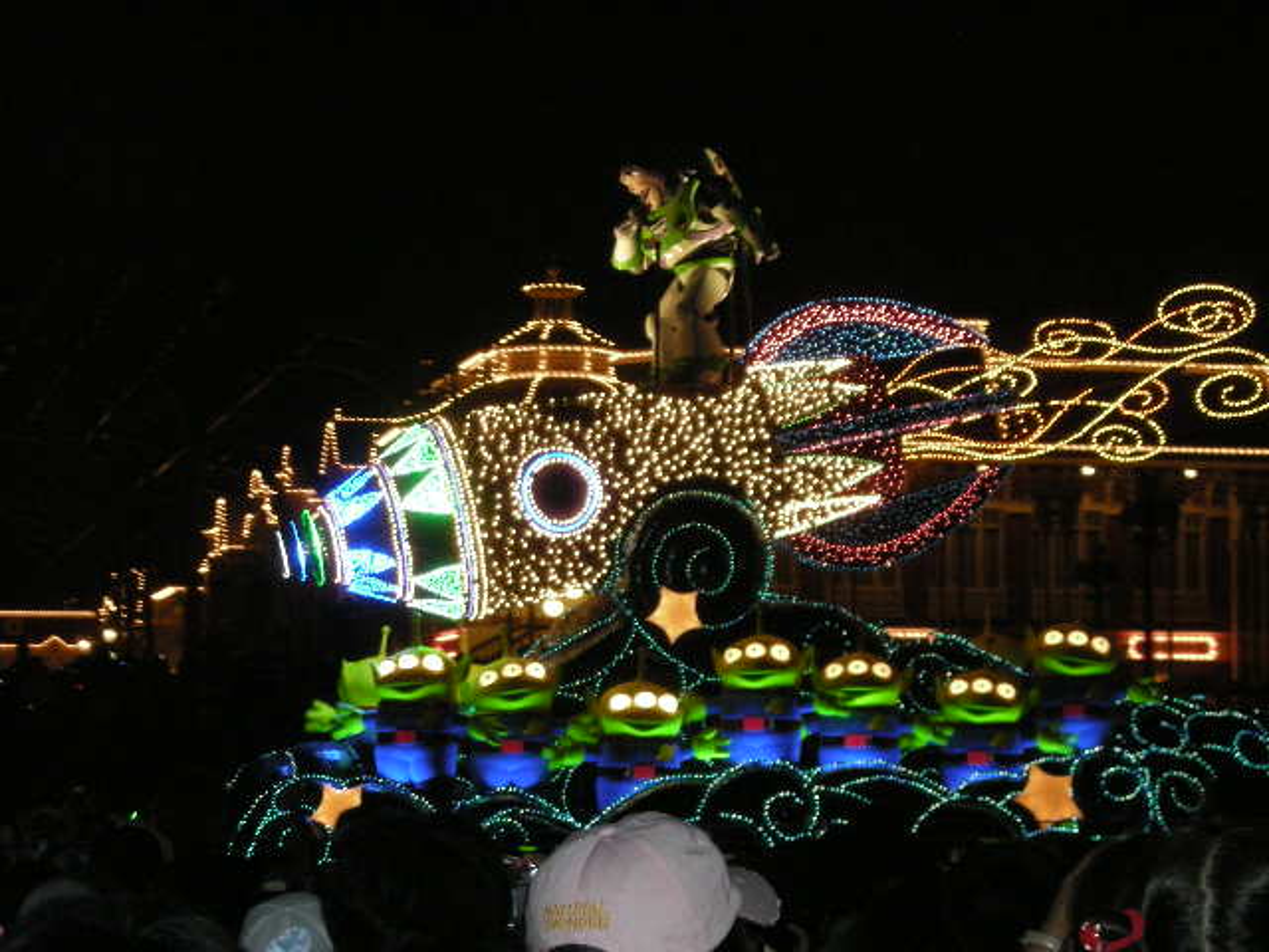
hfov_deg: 18.7
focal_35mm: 105
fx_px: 3849
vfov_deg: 14.1
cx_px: 634
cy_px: 476
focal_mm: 17.1
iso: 400
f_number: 4.7
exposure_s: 1/17.8
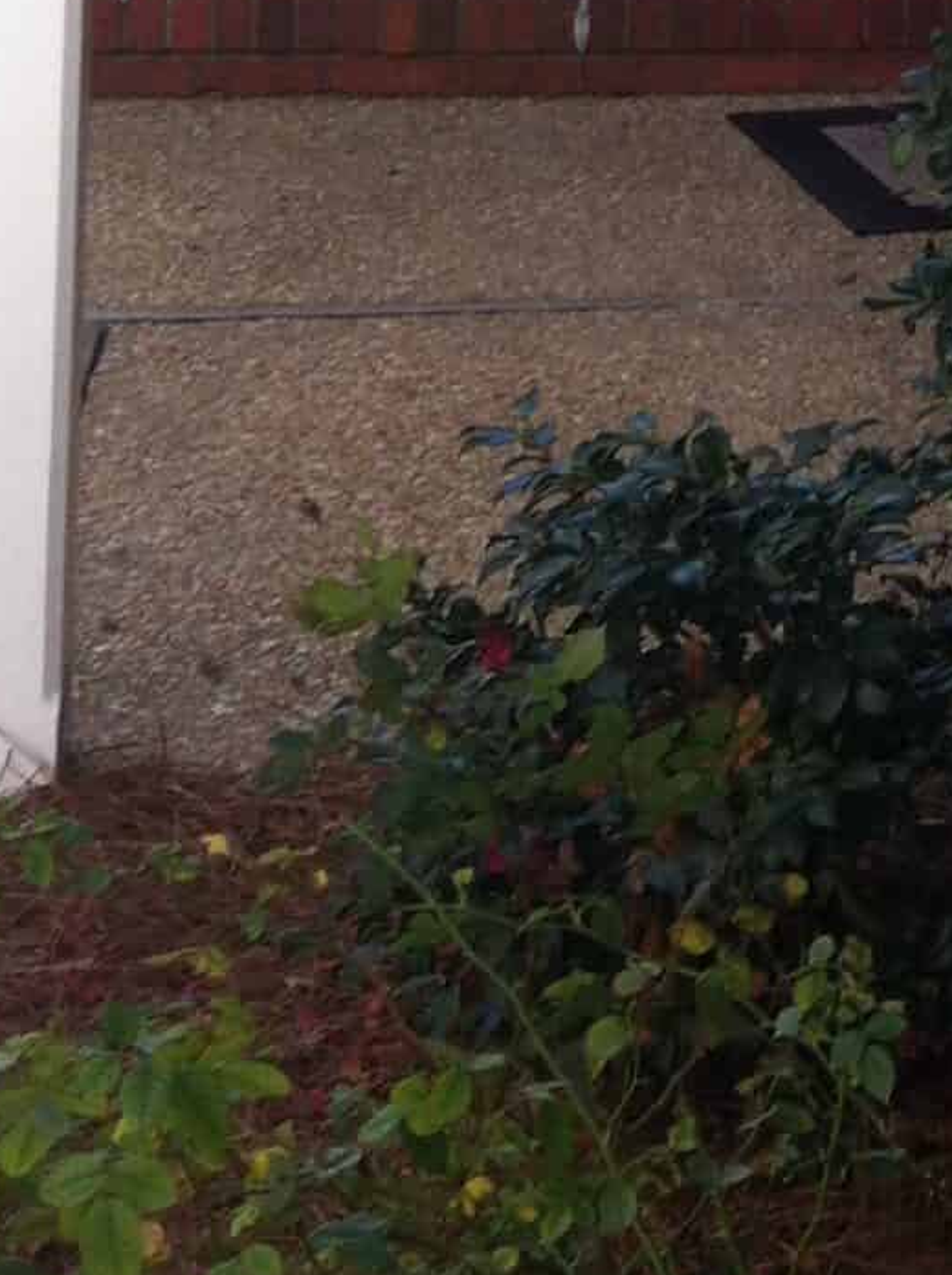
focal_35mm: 129
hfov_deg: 11.1
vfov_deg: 14.3
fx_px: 4743
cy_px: -671
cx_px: 1348
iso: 80
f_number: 2.8
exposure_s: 1/269
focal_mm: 3.85
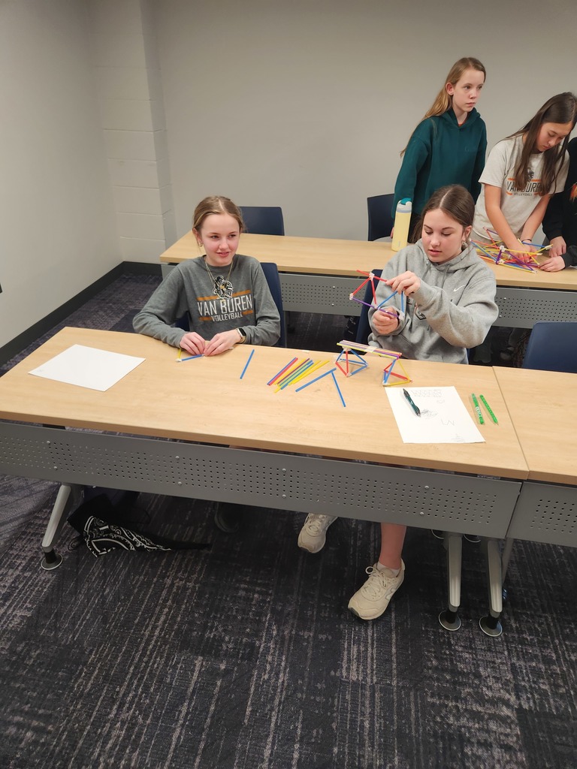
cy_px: 384
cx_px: 288
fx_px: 511
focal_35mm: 23
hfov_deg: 58.9
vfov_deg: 73.9
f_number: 1.8
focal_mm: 5.4
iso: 160
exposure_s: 1/180
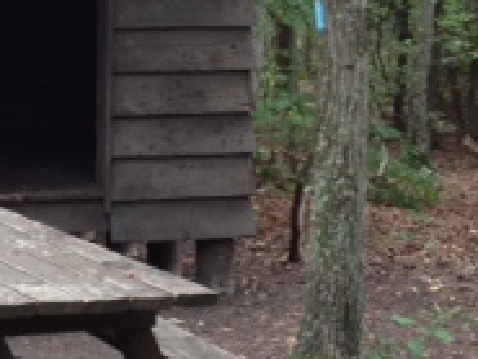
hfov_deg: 15.8
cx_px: -54
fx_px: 1672
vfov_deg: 12.1
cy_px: 18
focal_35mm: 121
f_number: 2.4
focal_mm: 4.28
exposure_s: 1/30
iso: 64
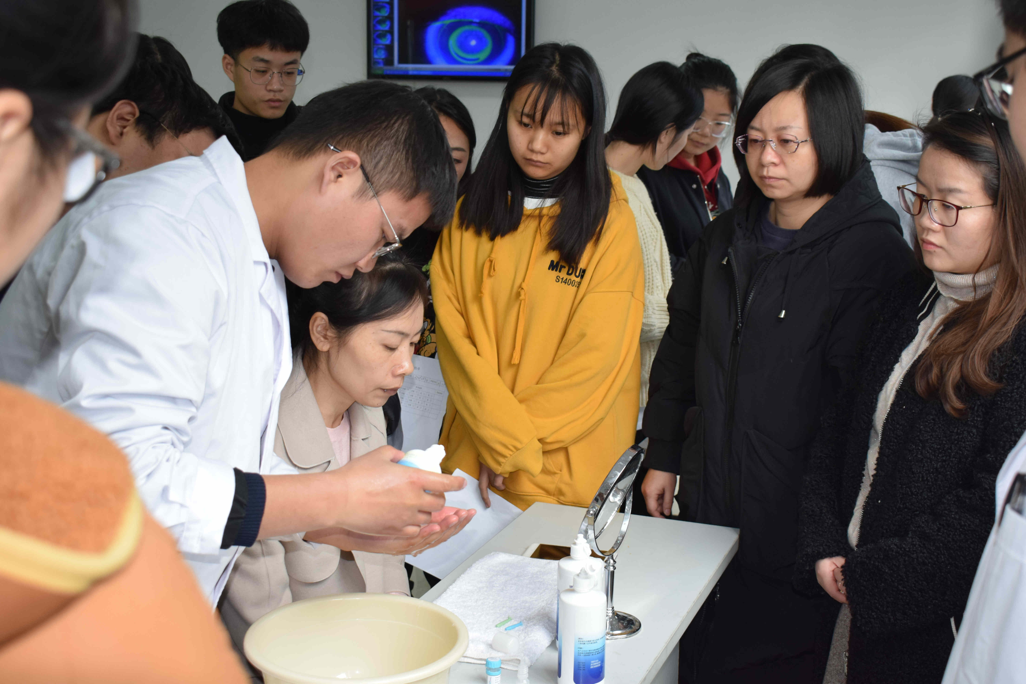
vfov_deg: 28.9
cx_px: 513
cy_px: 342
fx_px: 1325
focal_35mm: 46
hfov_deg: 42.3
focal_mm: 31
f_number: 5.6
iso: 800
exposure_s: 1/125
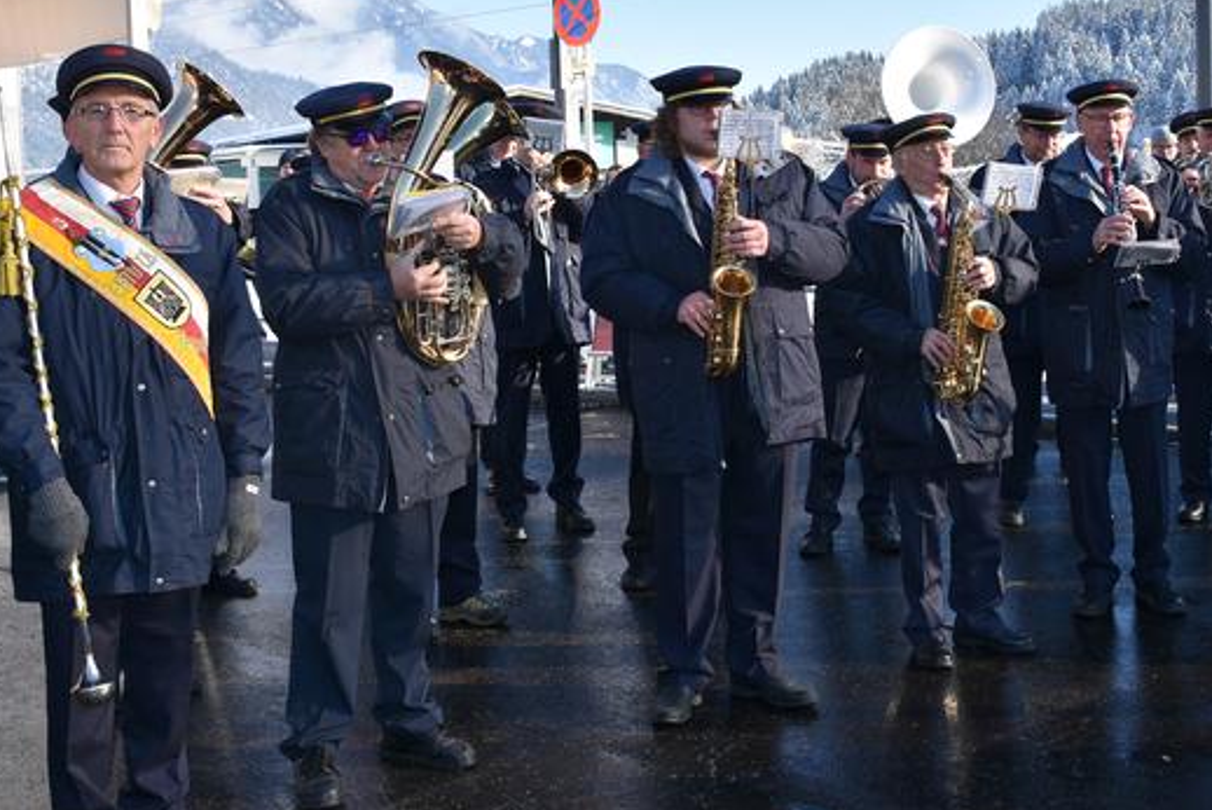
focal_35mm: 51
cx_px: 695
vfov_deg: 26.4
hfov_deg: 38.8
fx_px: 1718
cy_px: 297
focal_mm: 22
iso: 100
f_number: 6.3
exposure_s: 1/250
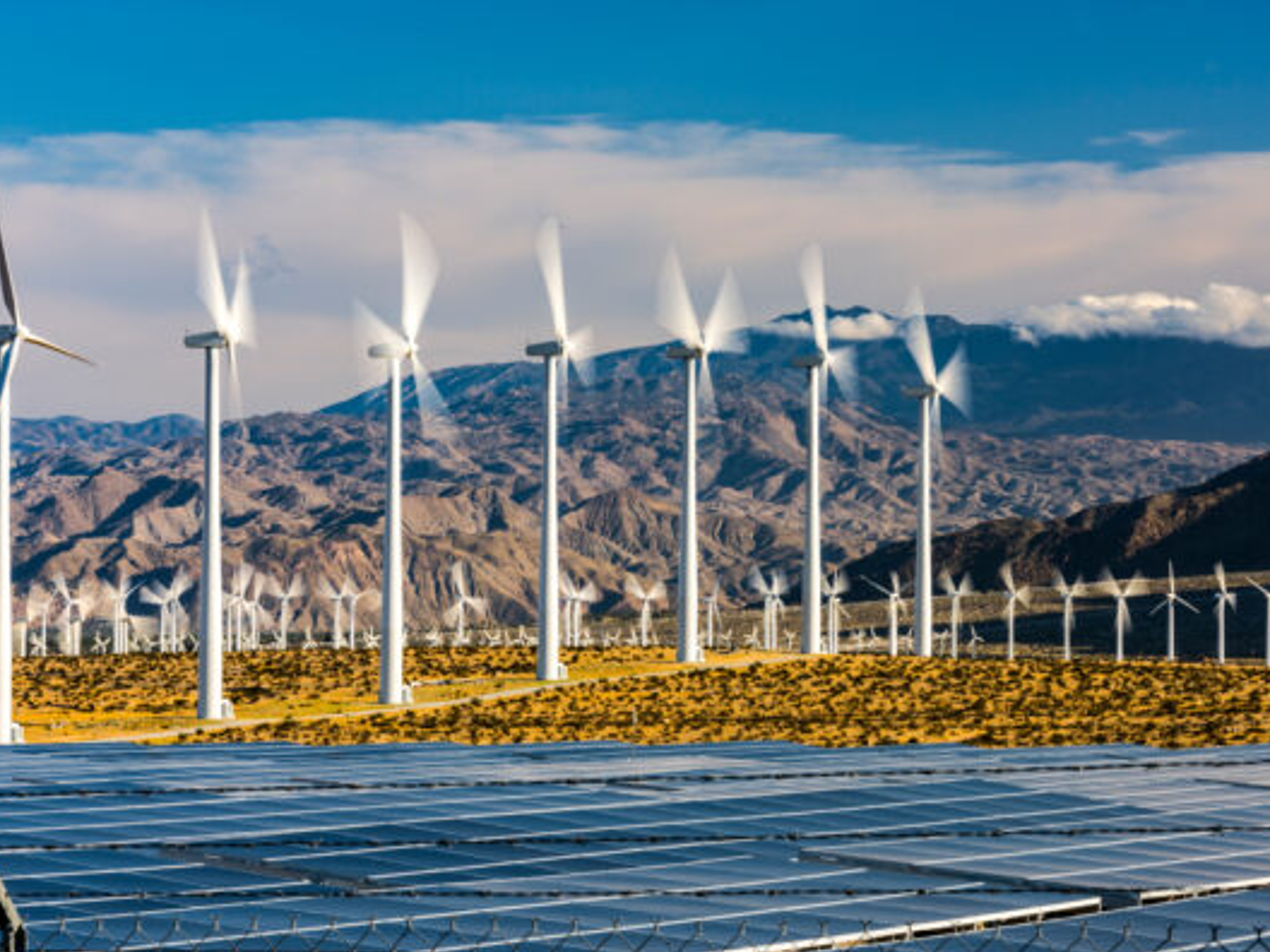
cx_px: 695
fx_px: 5613
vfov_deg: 9.7
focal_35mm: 153
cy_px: 478
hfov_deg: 12.9
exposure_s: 1/4
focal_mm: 140
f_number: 29
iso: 64
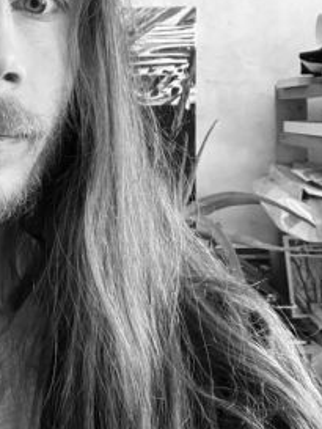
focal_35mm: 66
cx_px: -22
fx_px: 818
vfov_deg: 29.3
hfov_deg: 21.3
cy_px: 173
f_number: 2.2
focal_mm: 2.71
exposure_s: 1/30
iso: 640
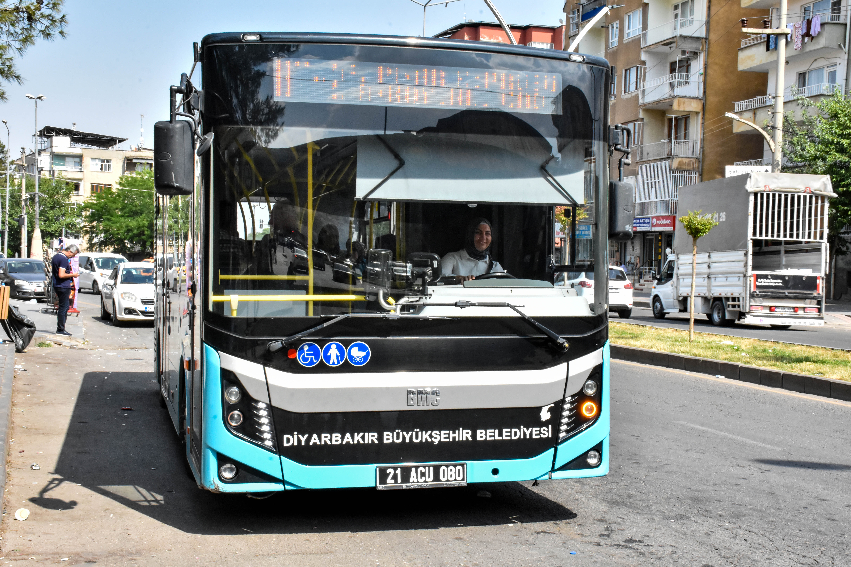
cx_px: 426
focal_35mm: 48
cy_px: 284
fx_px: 1135
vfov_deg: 28.1
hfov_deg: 41.1
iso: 1600
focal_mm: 32
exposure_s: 1/200
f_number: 25
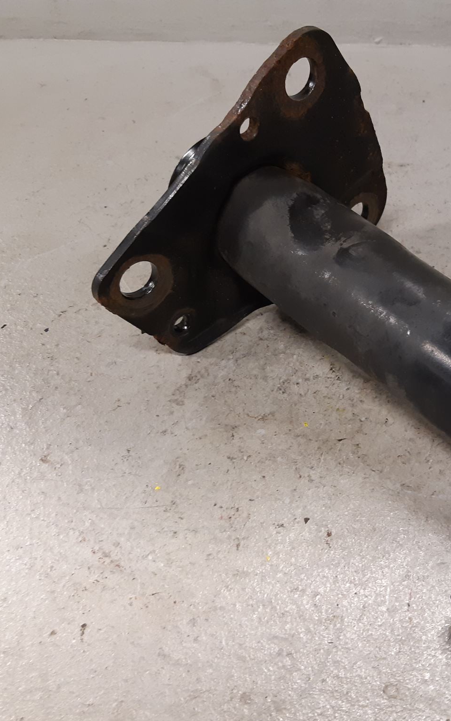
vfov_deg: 52.8
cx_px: 331
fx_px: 728
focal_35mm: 37
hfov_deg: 33.8
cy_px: 360
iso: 160
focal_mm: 3.93
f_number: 1.7
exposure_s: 1/50
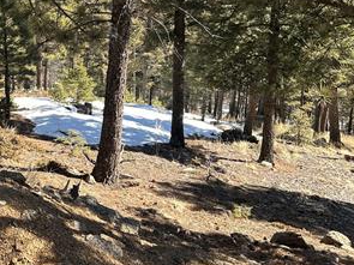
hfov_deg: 34.2
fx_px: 532
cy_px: 63
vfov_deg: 27.6
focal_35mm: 52
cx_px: 18
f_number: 1.78
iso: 80
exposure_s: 1/1009
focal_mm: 6.86
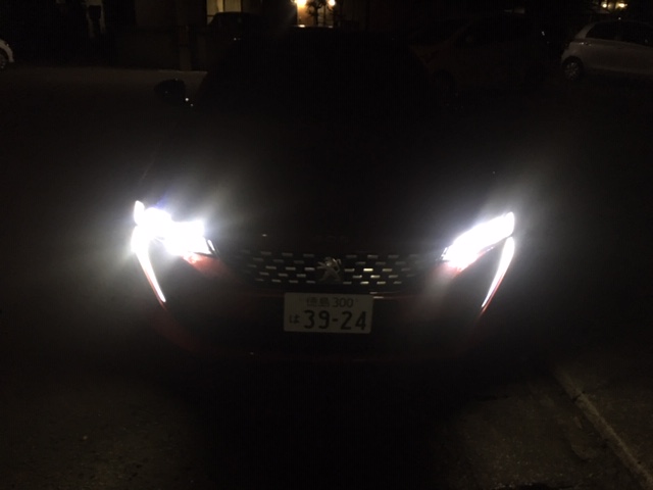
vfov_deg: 48.2
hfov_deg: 61.7
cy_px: 245
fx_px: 547
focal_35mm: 29
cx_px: 326
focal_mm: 4.15
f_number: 2.2
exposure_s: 1/4
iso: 50
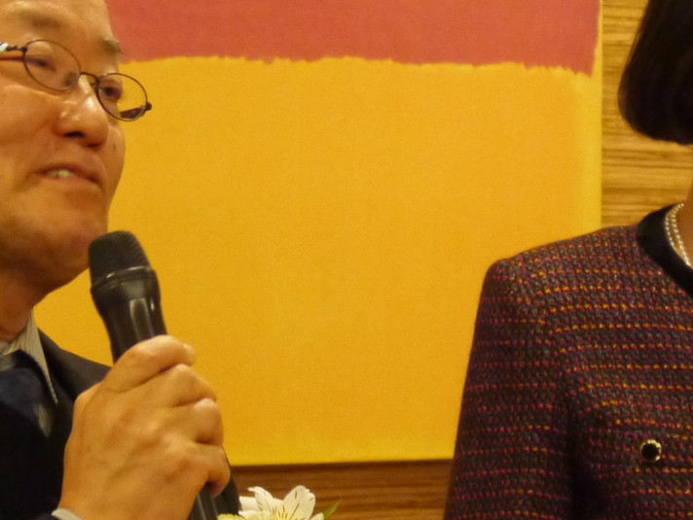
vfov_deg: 5.7
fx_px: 5269
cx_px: 360
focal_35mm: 263
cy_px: 382
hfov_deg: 7.5
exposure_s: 1/40
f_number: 4.5
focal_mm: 34
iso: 1600
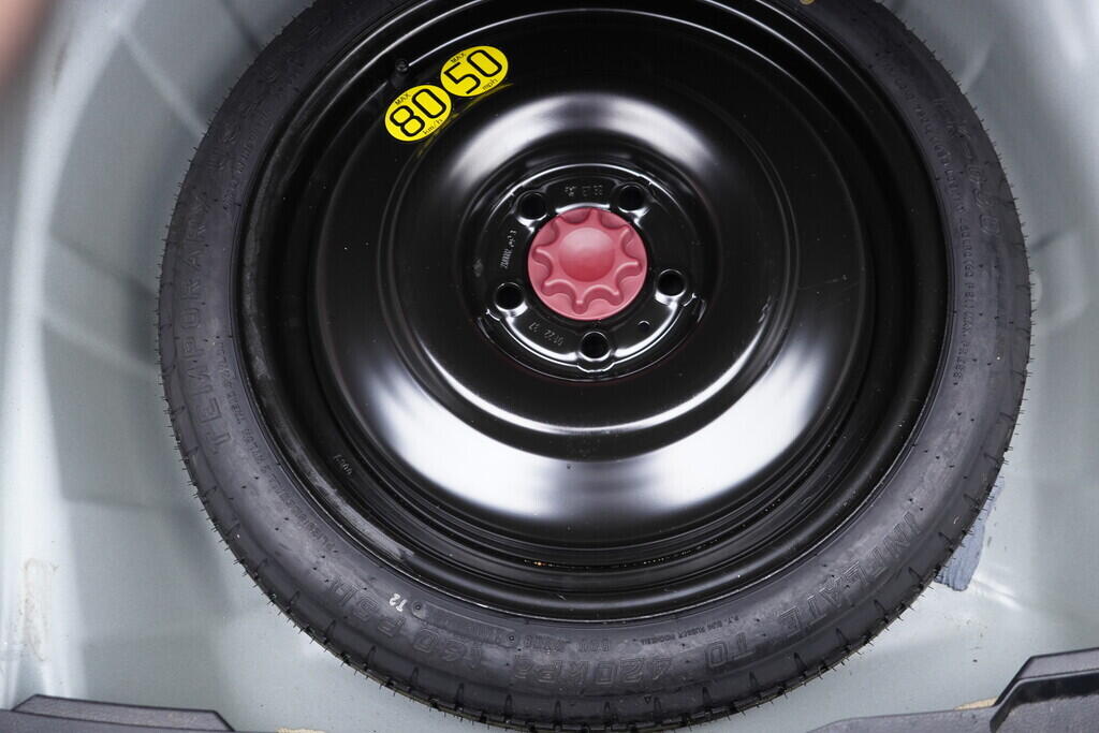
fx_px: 1099
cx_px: 550
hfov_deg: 53.1
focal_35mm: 36
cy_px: 366
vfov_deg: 36.9
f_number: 2.8
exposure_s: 1/40
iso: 500
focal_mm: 24
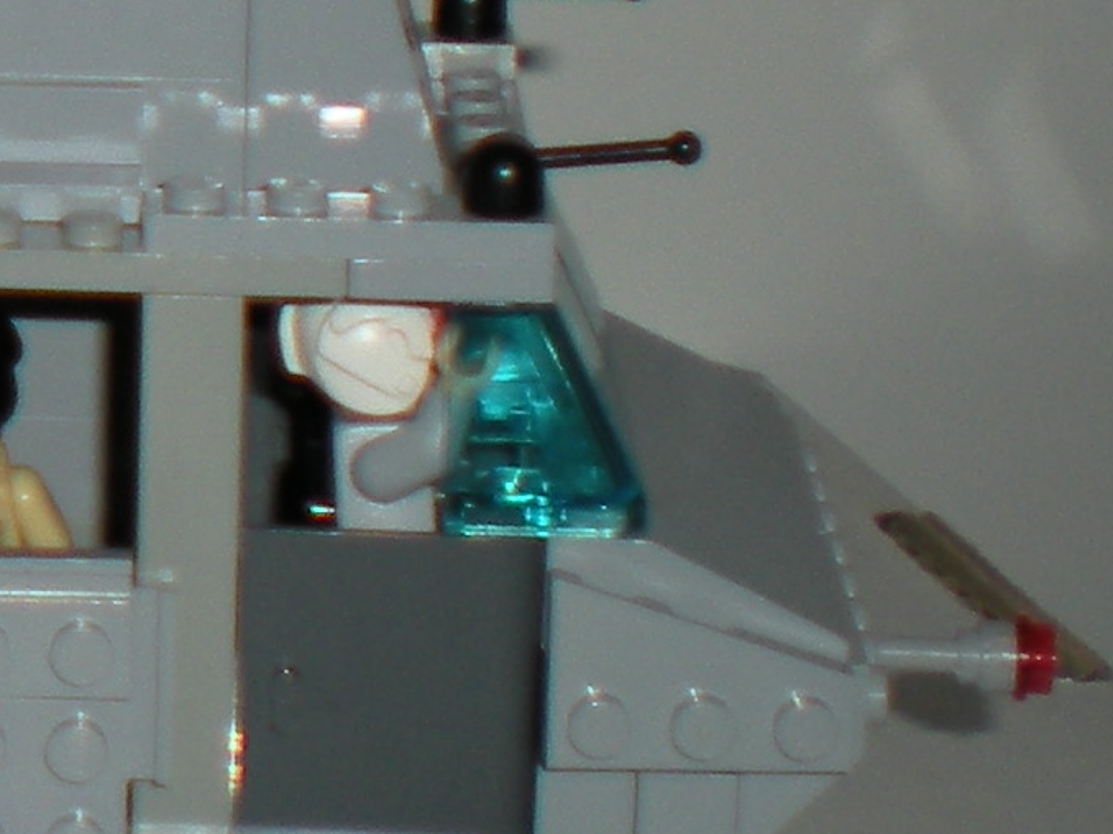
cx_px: -937
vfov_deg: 8.0
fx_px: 5882
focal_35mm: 183
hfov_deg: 10.2
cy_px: -337
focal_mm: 6.3
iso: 64
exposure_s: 1/60
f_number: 3.1
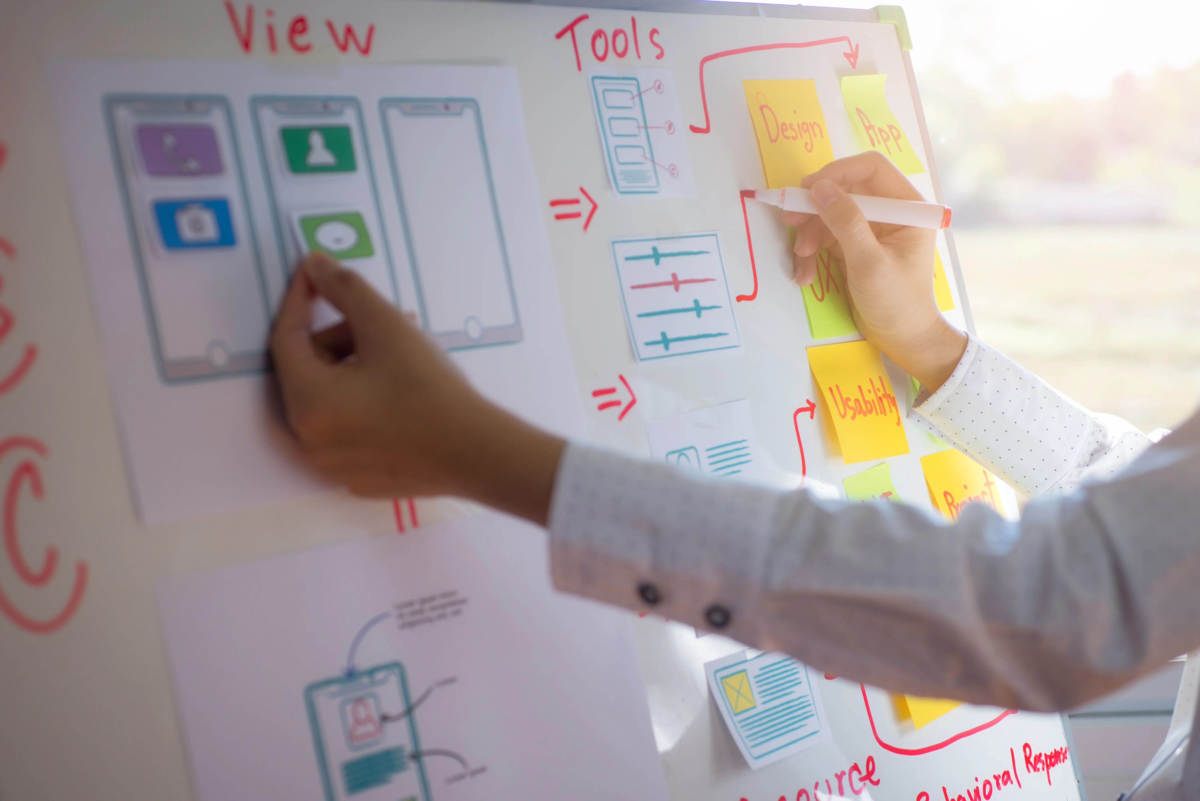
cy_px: 400
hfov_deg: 33.4
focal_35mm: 60
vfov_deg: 22.6
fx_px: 2001
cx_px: 600
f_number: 3.5
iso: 250
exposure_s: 1/250
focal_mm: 60
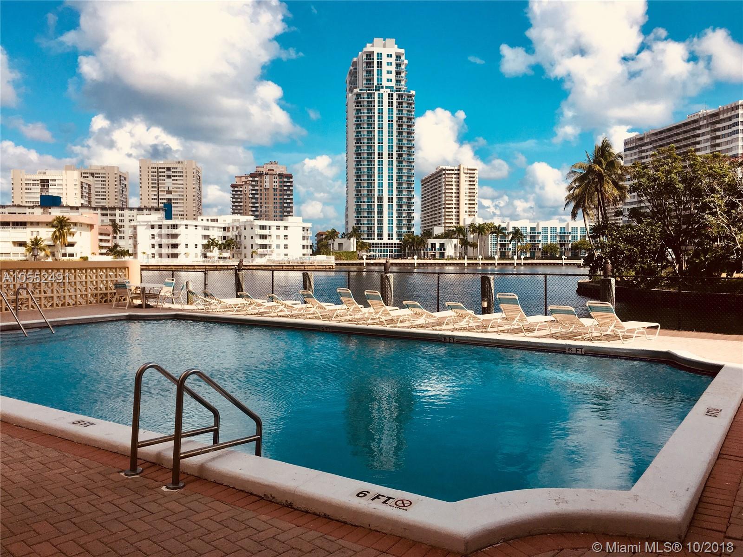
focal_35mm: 29
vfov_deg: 48.2
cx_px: 372
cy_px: 278
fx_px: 622
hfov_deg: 61.7
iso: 25
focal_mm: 4.15
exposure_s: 1/2481
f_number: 2.2
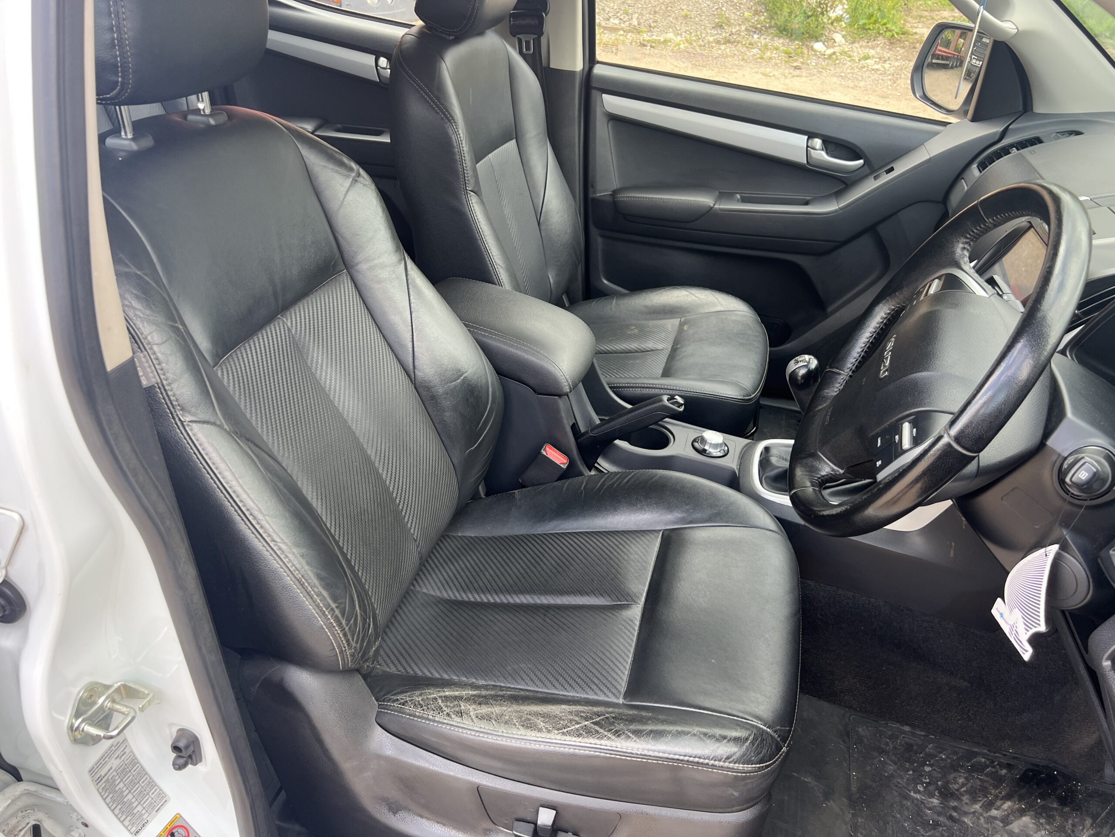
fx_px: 837
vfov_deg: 53.1
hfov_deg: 67.3
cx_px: 558
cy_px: 418
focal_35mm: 26
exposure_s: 1/171
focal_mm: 5.7
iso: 50
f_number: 1.5
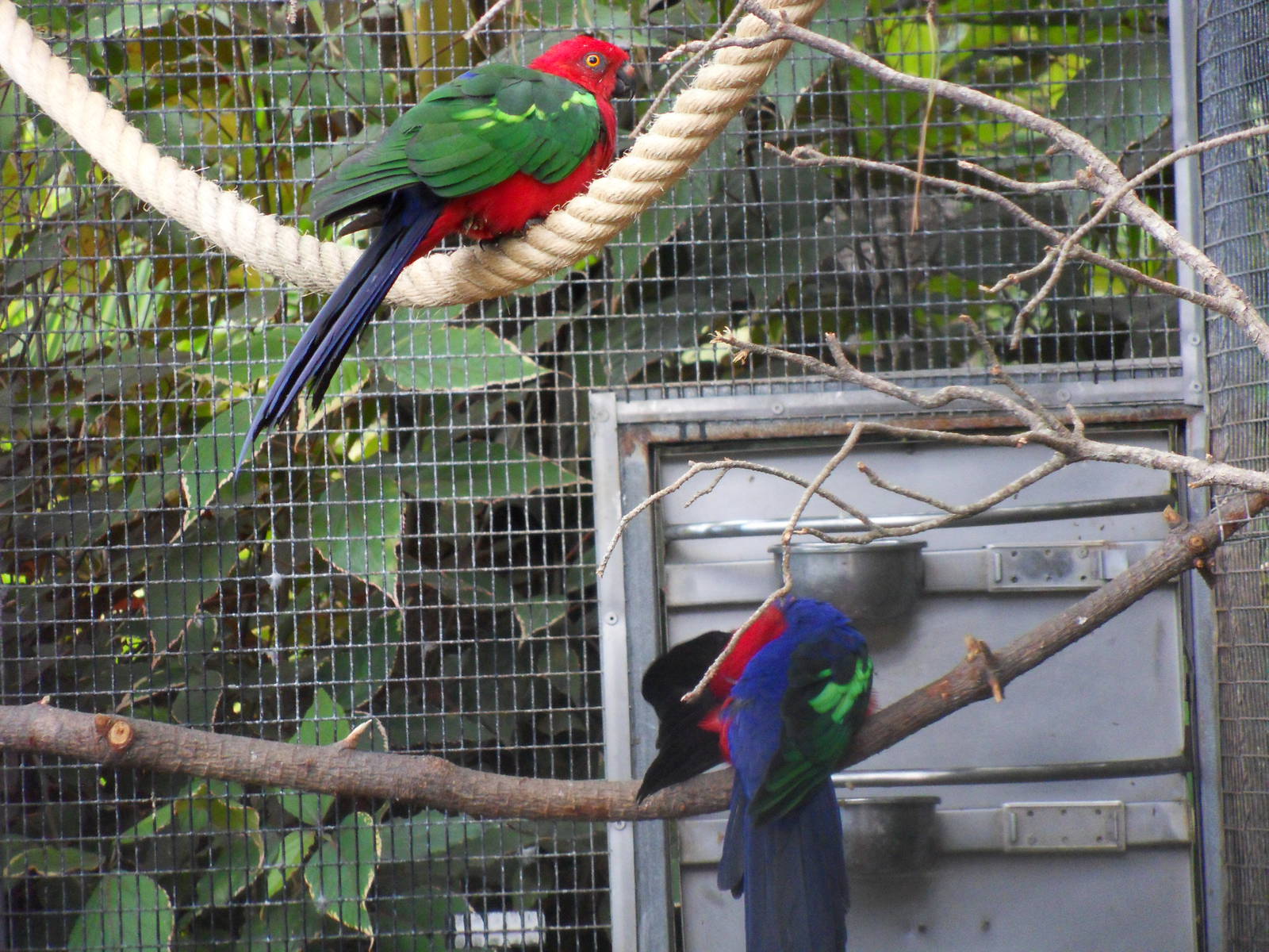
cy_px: 476
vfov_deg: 6.2
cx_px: 634
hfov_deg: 8.2
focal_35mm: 240
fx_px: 8798
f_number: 5.8
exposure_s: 1/30
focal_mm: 42
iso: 400
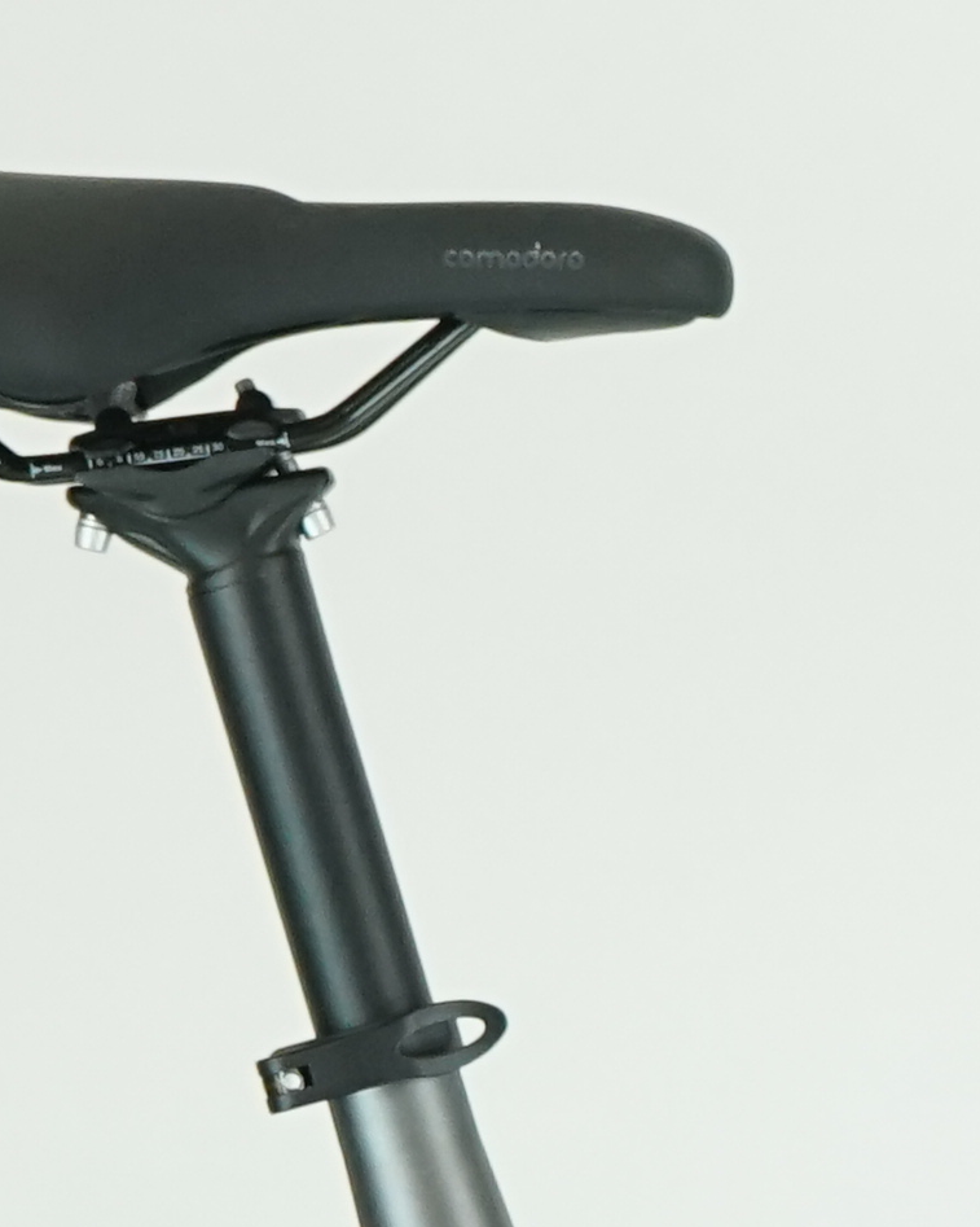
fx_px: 12732
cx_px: 1392
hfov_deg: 4.4
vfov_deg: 5.5
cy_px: 1658
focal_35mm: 351
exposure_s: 1/200
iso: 1600
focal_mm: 59
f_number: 6.3
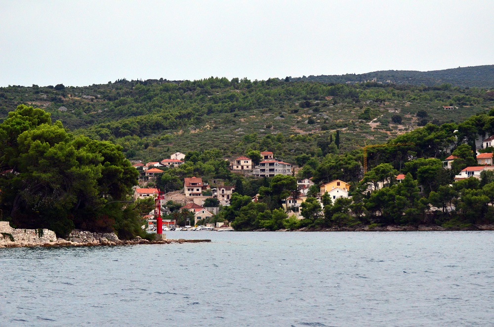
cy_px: 164
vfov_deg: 13.0
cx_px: 247
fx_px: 1438
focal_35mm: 105
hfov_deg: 19.5
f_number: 4.5
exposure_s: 1/5000
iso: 2000
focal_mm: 70
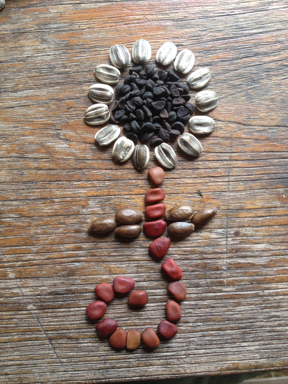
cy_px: 192
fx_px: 388
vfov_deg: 52.6
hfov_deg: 40.7
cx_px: 144
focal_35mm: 35
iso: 50
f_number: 2.4
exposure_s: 1/60
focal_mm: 4.28
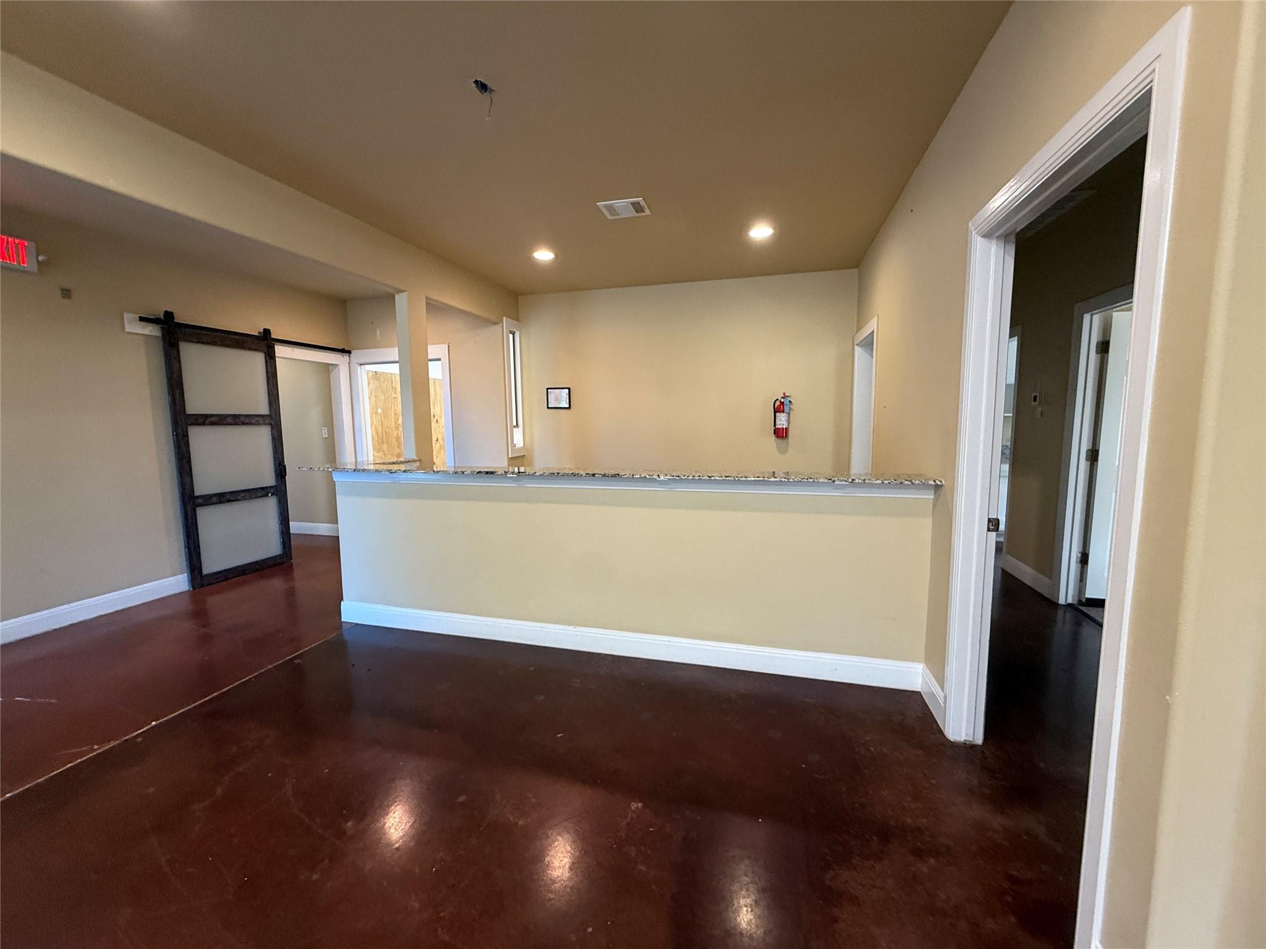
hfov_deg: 102.1
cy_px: 474
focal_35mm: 14
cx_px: 633
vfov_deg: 85.7
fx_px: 512
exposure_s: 1/60
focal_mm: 2.22
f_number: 2.2
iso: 250
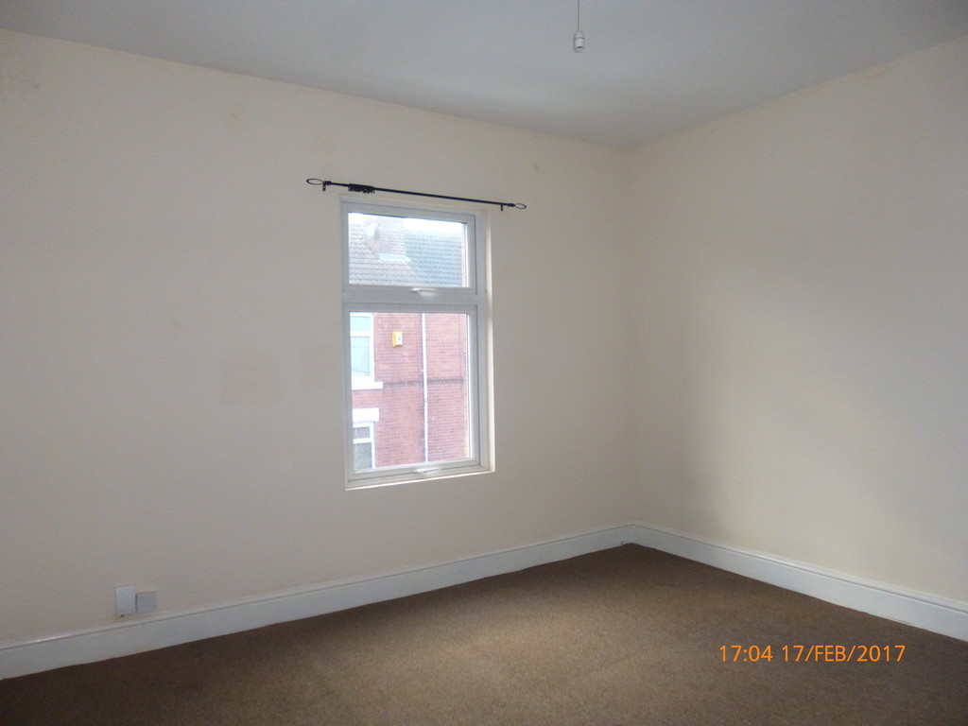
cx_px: 484
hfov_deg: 69.4
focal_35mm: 25
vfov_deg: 54.9
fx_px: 699
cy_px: 363
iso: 320
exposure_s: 1/60
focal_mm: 4.3
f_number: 2.8
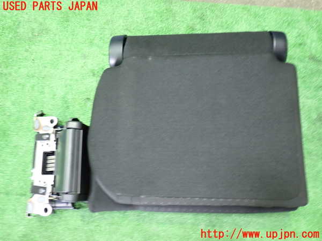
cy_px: 120
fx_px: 298
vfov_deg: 44.2
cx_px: 161
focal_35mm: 32
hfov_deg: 56.8
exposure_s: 1/25
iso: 800
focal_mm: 5.79
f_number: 2.4
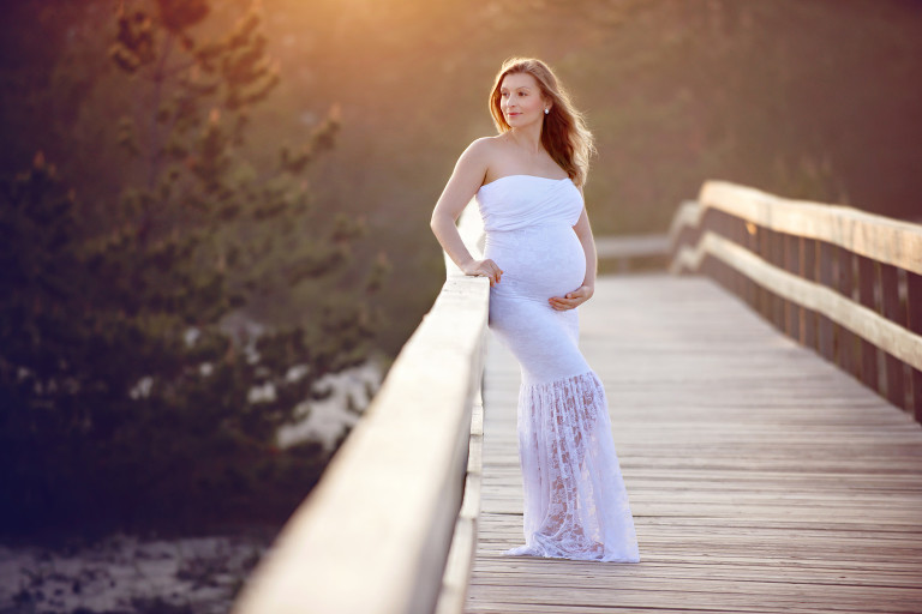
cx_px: 461
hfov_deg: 10.3
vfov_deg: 6.9
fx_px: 5122
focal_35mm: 200
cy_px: 307
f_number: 2.8
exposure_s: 1/1250
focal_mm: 200
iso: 250
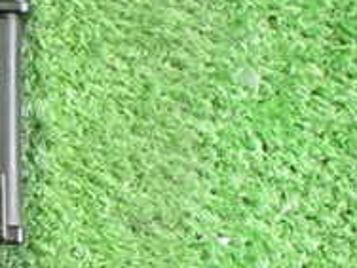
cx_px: -205
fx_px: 990
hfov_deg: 17.9
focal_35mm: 96
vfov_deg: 15.3
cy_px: 72
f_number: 2.3
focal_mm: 5.4
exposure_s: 1/30
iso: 1250
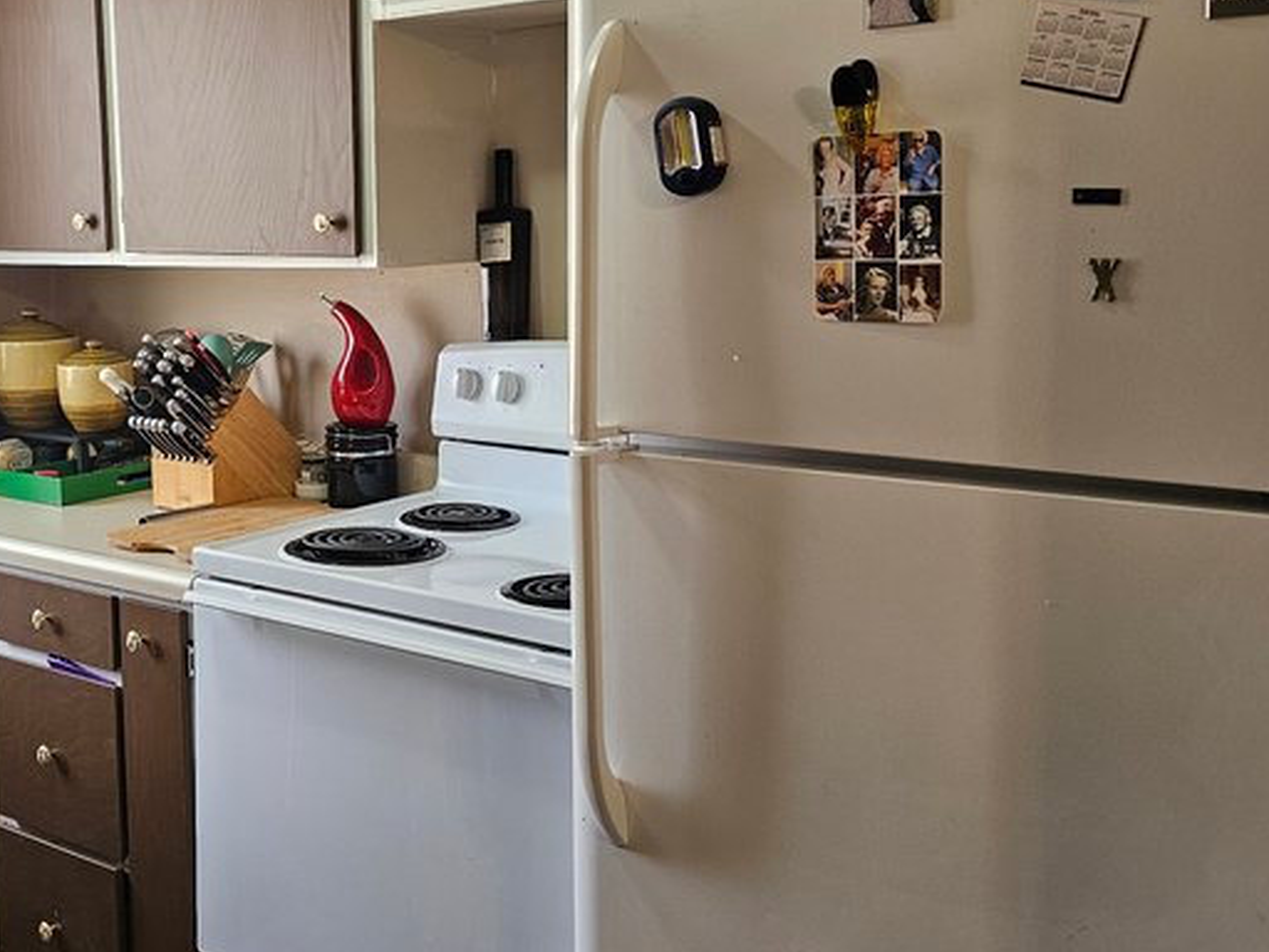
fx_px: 1686
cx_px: 345
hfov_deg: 40.3
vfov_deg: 31.4
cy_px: 382
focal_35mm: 46
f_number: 1.7
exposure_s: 1/120
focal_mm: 6.3
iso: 160
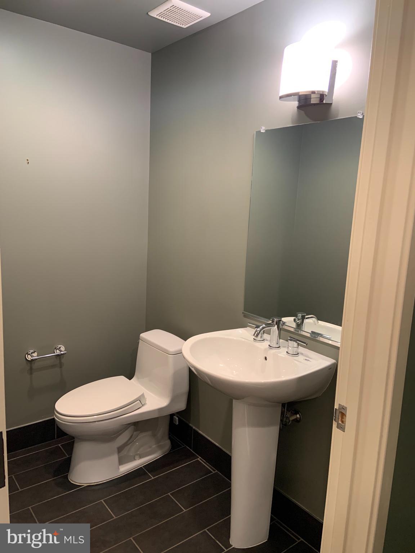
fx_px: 416
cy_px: 276
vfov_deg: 67.3
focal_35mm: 26
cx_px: 208
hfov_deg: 53.1
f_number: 1.8
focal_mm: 4.25
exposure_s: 1/60
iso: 250
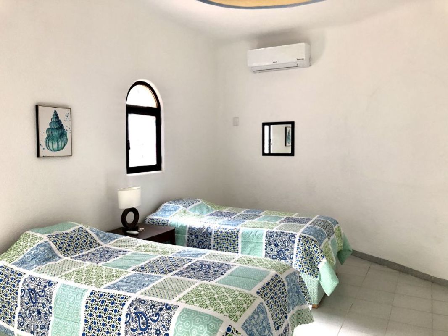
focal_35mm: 28
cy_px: 168
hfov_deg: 63.4
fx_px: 362
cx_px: 224
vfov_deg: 49.8
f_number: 1.8
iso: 20
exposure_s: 1/40
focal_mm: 3.99
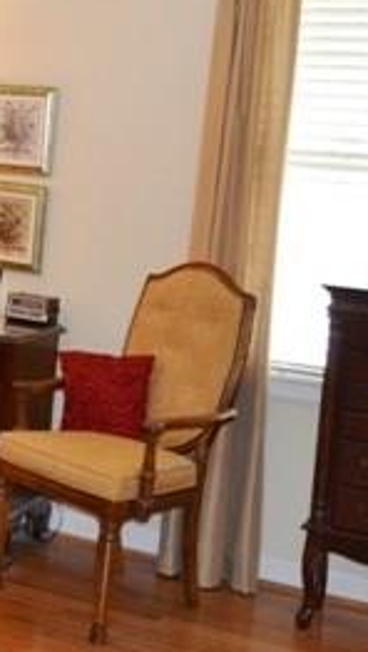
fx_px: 1193
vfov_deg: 30.2
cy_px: 198
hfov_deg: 15.6
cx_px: -246
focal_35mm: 69
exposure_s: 1/60
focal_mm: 18
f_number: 3.5
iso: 1000
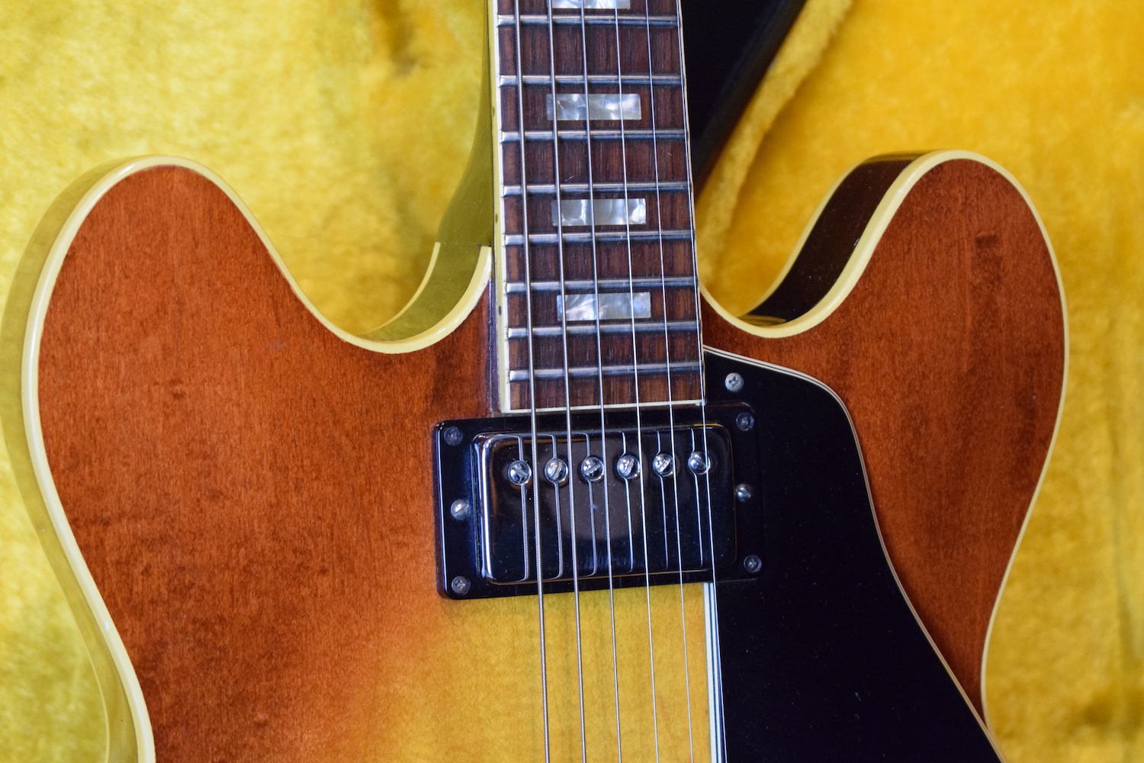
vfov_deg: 16.6
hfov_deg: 24.6
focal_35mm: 82
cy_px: 382
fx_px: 2621
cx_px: 572
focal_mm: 55
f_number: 5.6
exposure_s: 1/60
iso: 4500
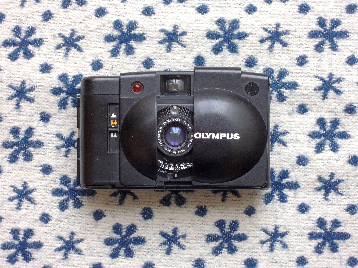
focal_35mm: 100
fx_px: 1034
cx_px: 179
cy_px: 134
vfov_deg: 14.8
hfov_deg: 19.6
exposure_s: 1/30
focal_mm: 17.9
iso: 500
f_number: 5.5
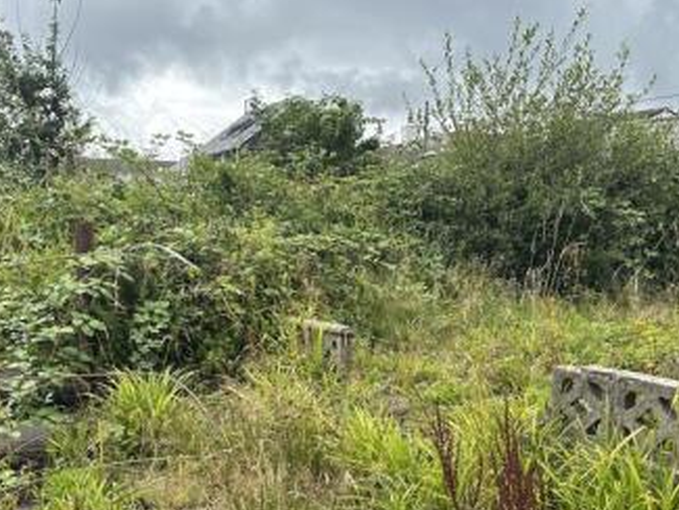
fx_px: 844
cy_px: 407
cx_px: 296
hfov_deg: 43.7
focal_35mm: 43
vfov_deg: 32.7
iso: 80
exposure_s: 1/1613
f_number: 1.78
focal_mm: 6.86
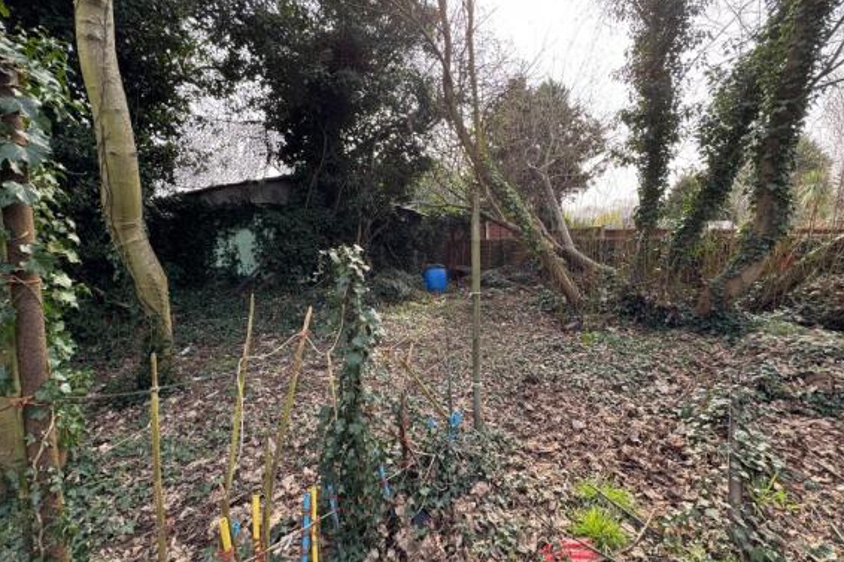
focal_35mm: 15
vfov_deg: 77.3
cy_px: 269
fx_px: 352
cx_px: 426
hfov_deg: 100.4
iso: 40
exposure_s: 1/179
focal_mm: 2.22
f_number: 2.2
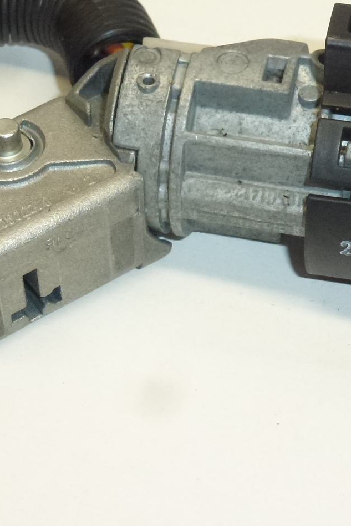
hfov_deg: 13.6
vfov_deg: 20.1
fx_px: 1476
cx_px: 180
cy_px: 159
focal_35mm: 101
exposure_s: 1/250
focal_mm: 8
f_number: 4
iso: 400
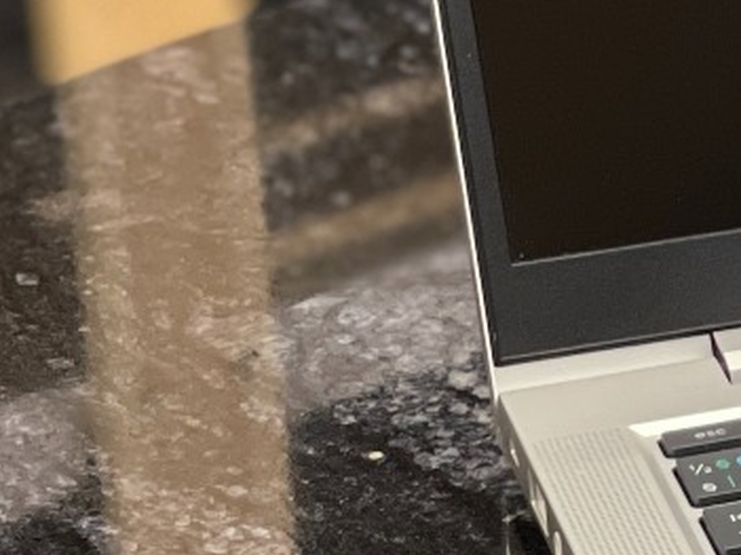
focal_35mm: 292
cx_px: 1649
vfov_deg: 5.1
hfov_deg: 6.5
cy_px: -15
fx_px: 6248
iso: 200
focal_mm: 7.5
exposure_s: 1/40
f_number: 2.2
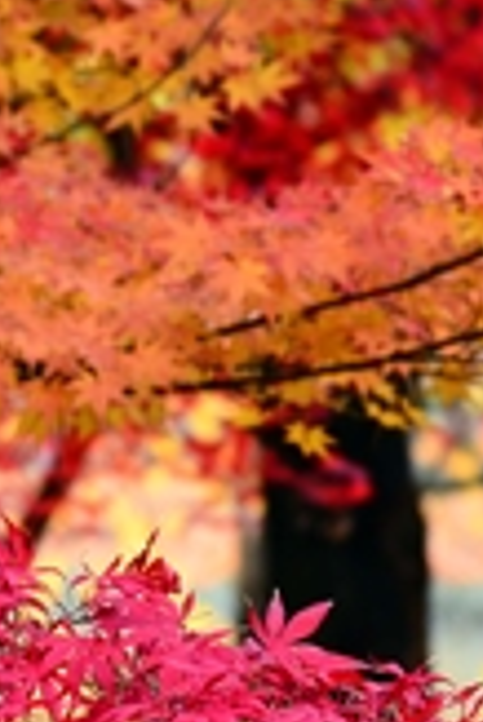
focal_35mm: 588
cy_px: 594
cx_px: 93
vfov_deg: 3.5
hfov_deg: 2.3
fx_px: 11808
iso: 800
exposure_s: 1/200
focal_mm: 120
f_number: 7.1
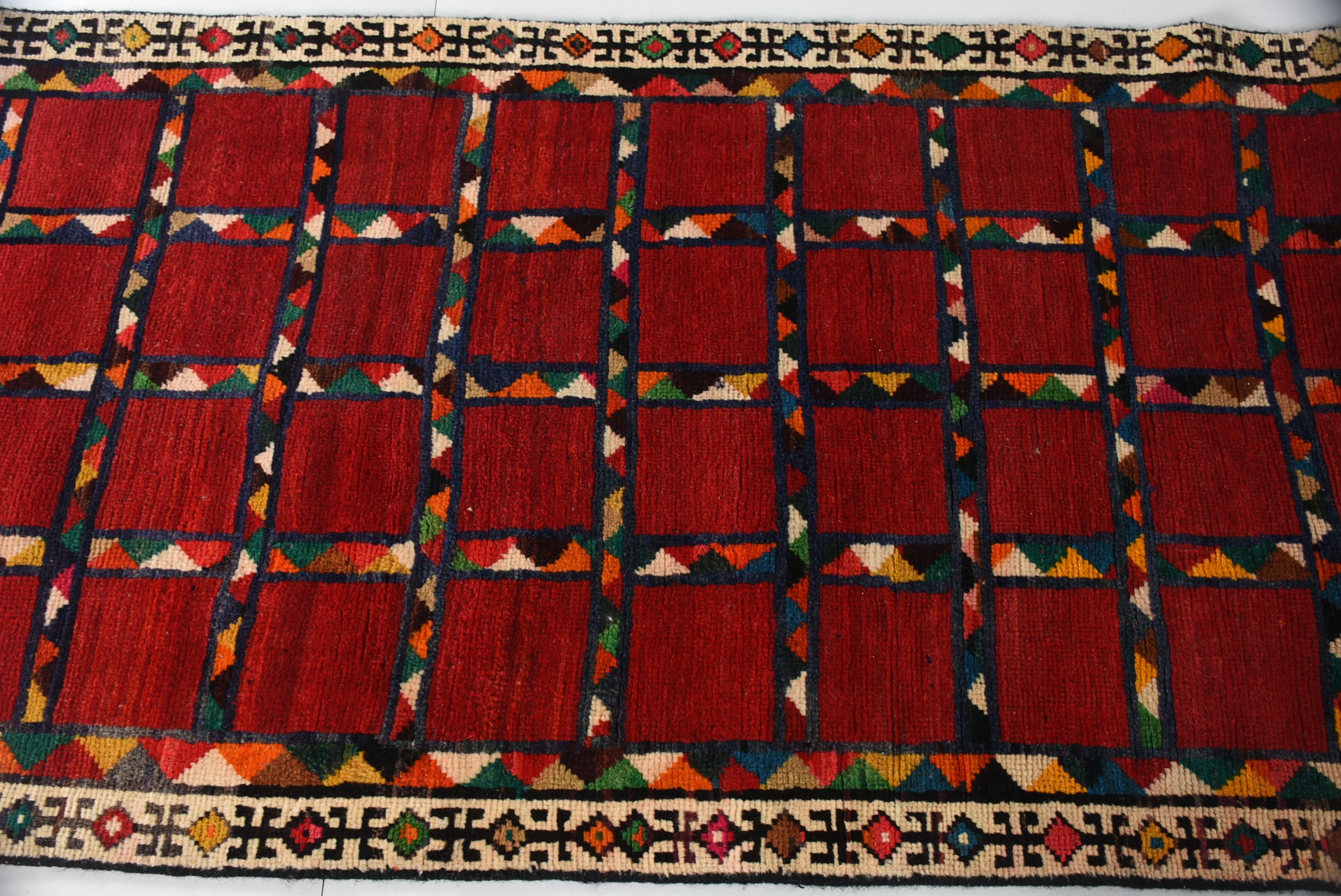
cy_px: 448
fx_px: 1342
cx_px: 670
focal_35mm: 36
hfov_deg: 53.1
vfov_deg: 36.9
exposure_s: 1/60
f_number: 6.3
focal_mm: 24
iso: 100
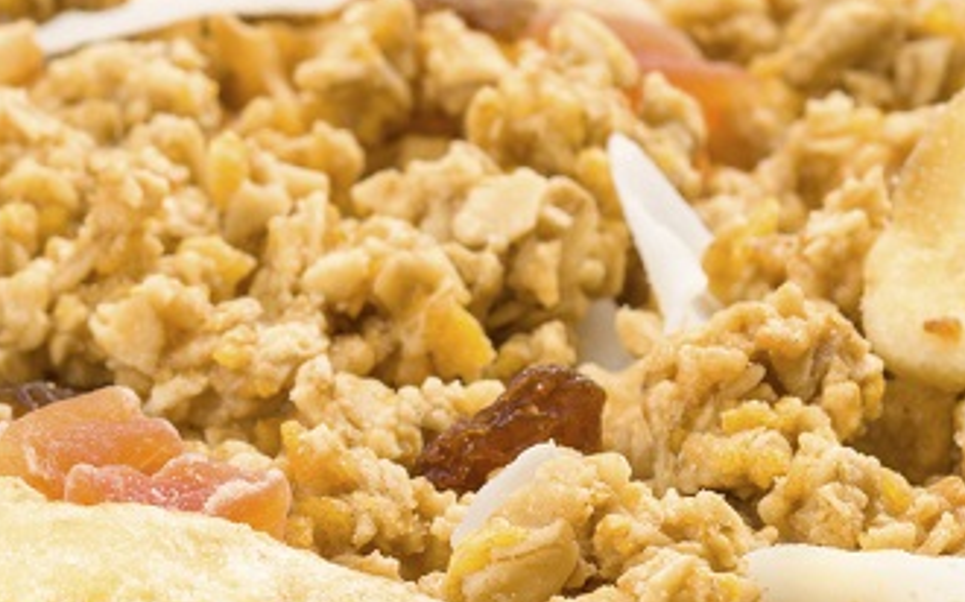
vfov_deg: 4.2
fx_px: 8124
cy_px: 579
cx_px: 47
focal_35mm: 309
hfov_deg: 6.8
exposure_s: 1/50
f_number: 11
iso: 100
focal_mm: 100
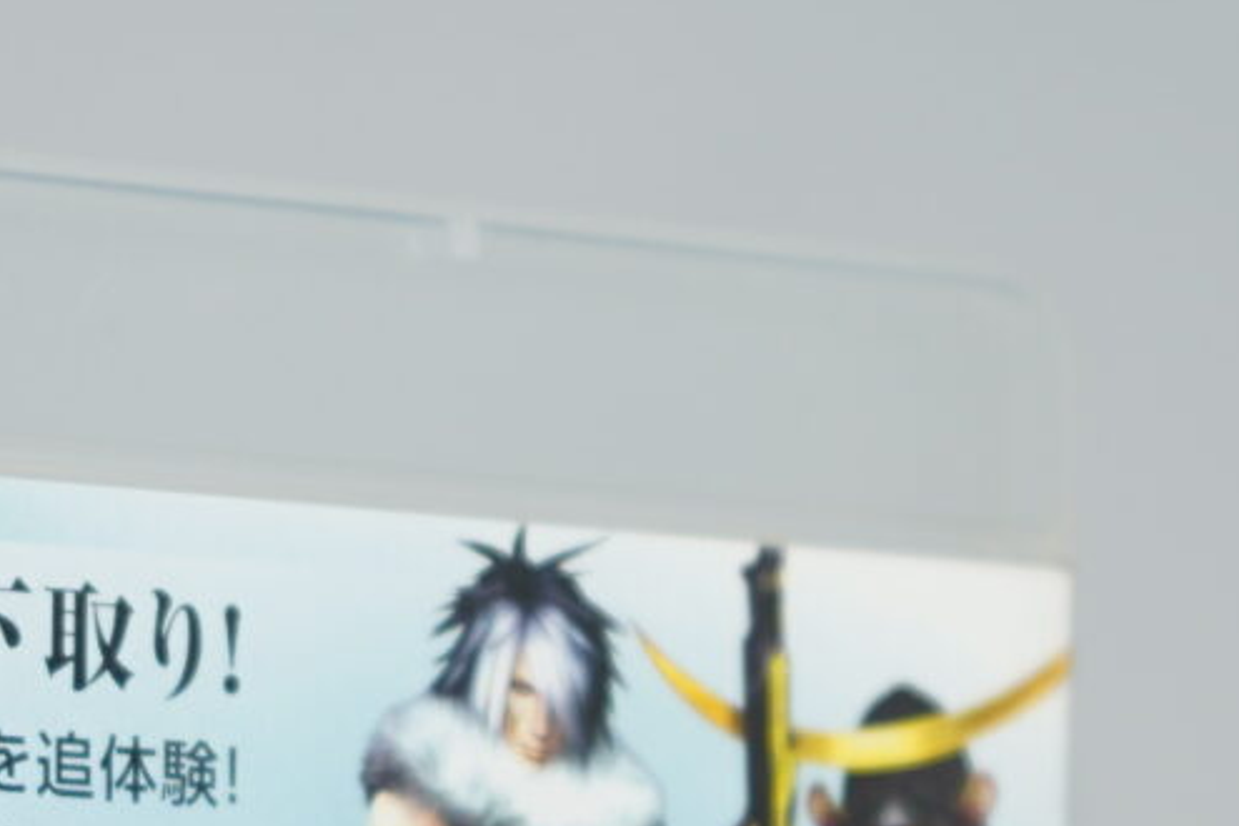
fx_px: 8363
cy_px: 1869
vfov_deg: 5.5
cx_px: 35
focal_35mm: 243
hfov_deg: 8.4
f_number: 4.5
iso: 160
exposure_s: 1/60
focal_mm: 47
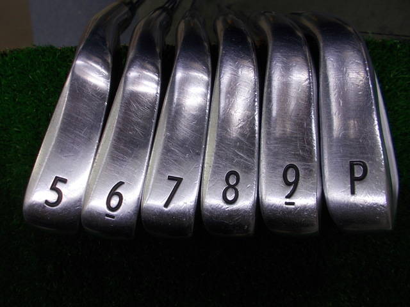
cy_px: 154
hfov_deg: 67.3
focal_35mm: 26
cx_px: 205
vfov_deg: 53.1
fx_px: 308
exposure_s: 1/30
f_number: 3.2
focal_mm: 4.6
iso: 80
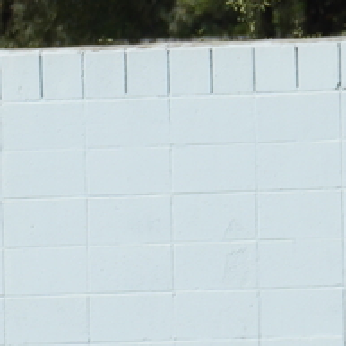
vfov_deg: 0.6
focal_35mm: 2850
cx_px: -312
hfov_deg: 0.6
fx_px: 32229
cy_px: 461
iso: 100
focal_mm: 300
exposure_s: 1/250
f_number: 9
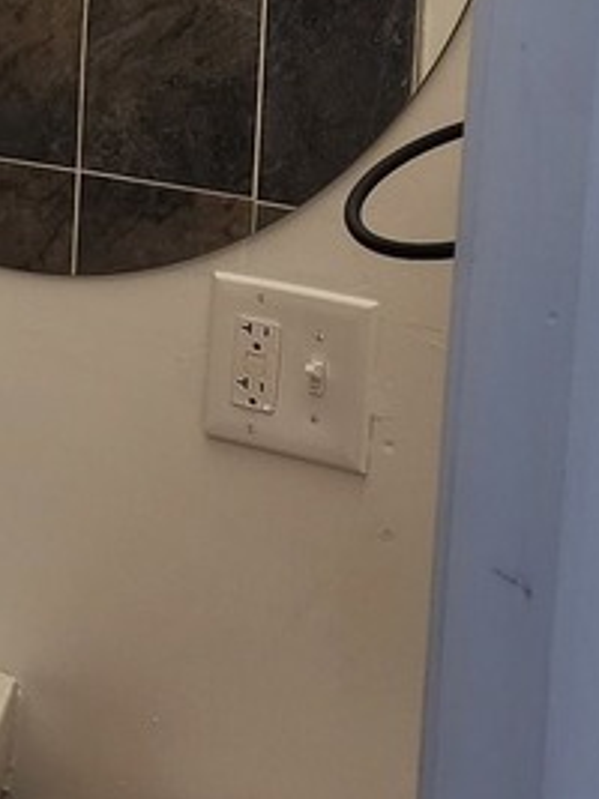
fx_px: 2147
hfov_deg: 14.1
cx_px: -470
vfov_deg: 20.4
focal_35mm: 93
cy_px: -21
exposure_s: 1/120
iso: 320
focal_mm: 6.4
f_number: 1.8
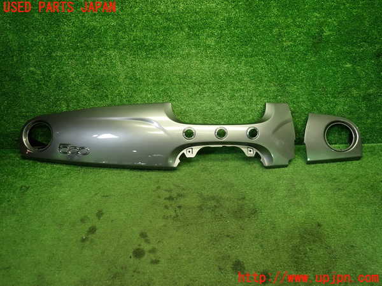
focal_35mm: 25
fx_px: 276
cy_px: 143
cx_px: 191
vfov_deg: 54.9
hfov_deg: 69.4
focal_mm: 4.5
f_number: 2
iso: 200
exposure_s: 1/60
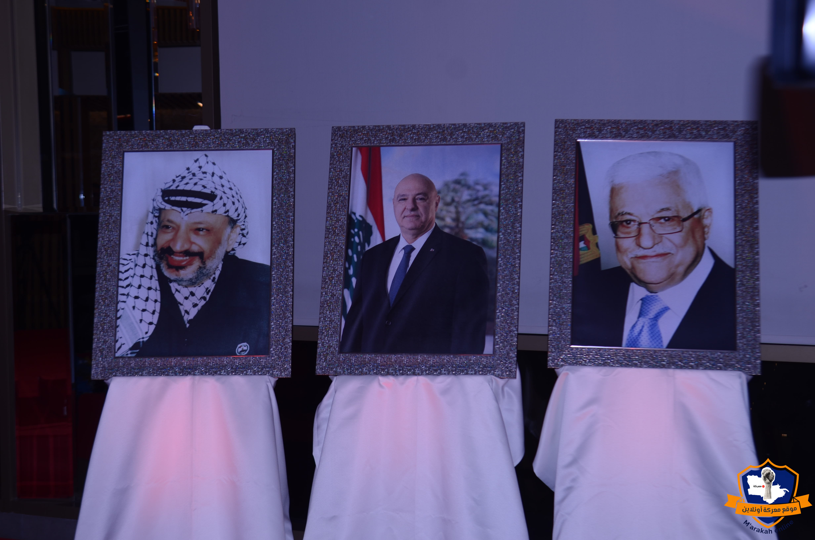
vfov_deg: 22.5
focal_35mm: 60
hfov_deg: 33.5
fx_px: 1356
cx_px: 408
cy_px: 270
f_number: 4
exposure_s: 1/250
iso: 100
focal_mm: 40
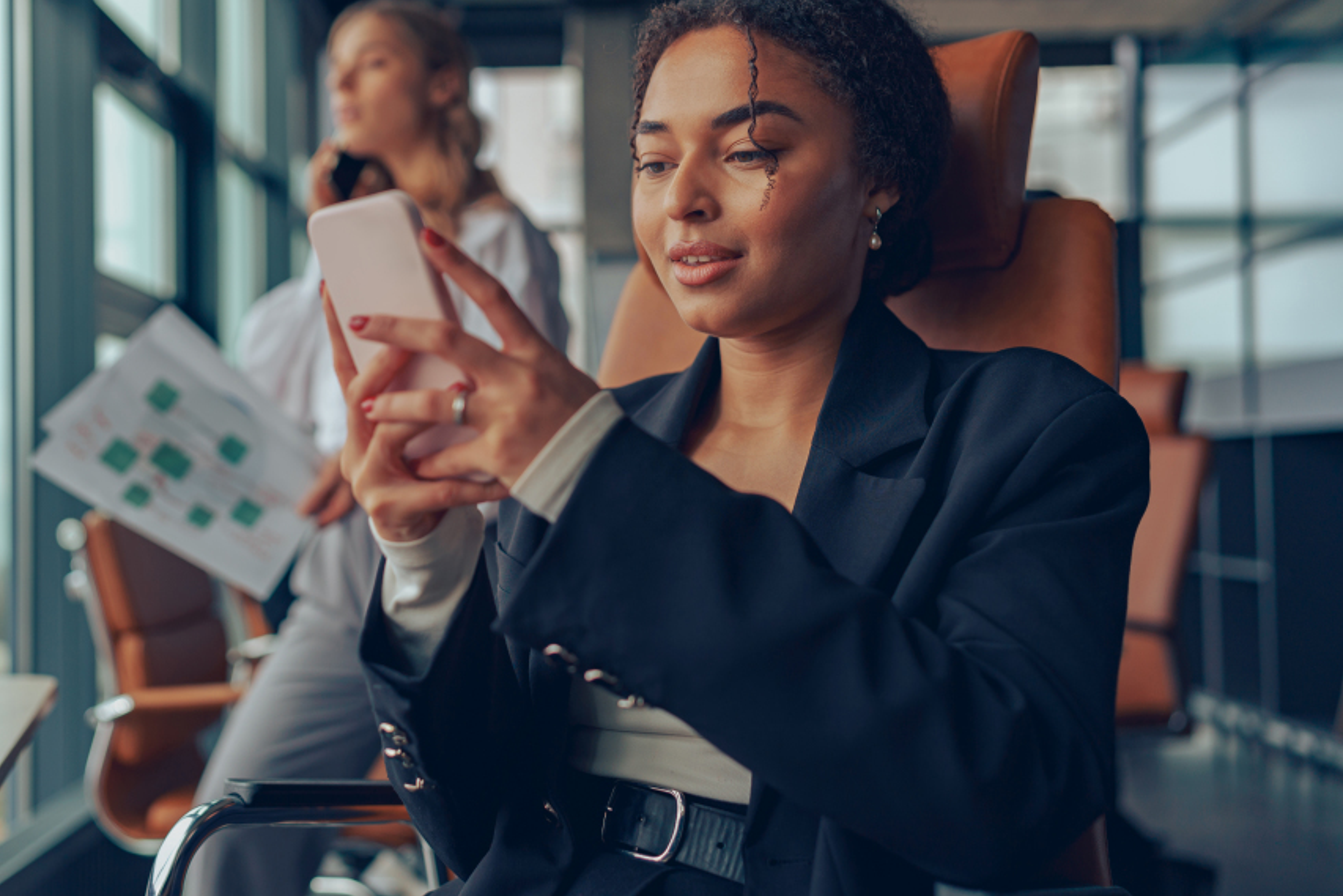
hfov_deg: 46.2
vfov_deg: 31.9
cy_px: 432
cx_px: 567
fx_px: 1567
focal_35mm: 42
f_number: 2
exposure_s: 1/640
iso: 200
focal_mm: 35
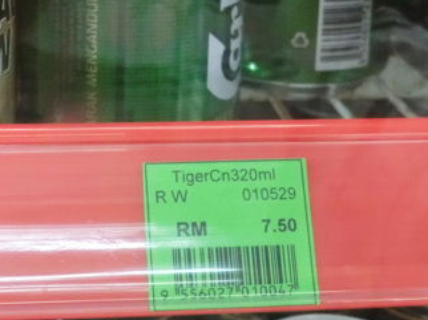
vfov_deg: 15.5
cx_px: 140
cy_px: 74
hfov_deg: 20.6
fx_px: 1174
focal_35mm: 95
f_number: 4
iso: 800
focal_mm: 8.4
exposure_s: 1/40
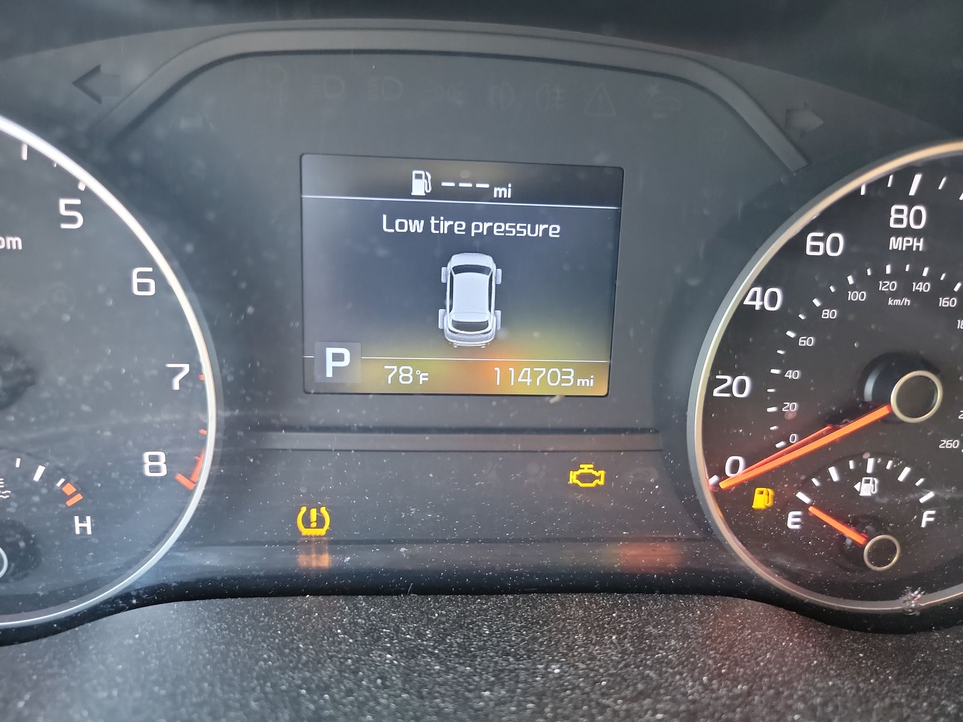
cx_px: 482
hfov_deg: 71.6
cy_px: 361
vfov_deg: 56.8
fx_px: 668
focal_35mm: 24
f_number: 1.8
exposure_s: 1/39
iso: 848
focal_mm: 6.7
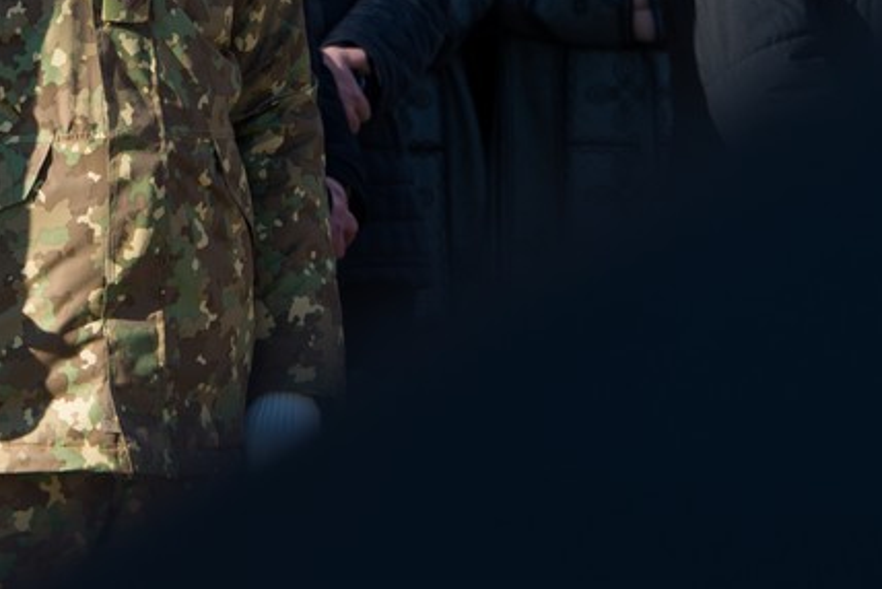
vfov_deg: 3.3
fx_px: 10272
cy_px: -80
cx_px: 77
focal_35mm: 419
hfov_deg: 4.9
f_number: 8
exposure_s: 1/125
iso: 100
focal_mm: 125
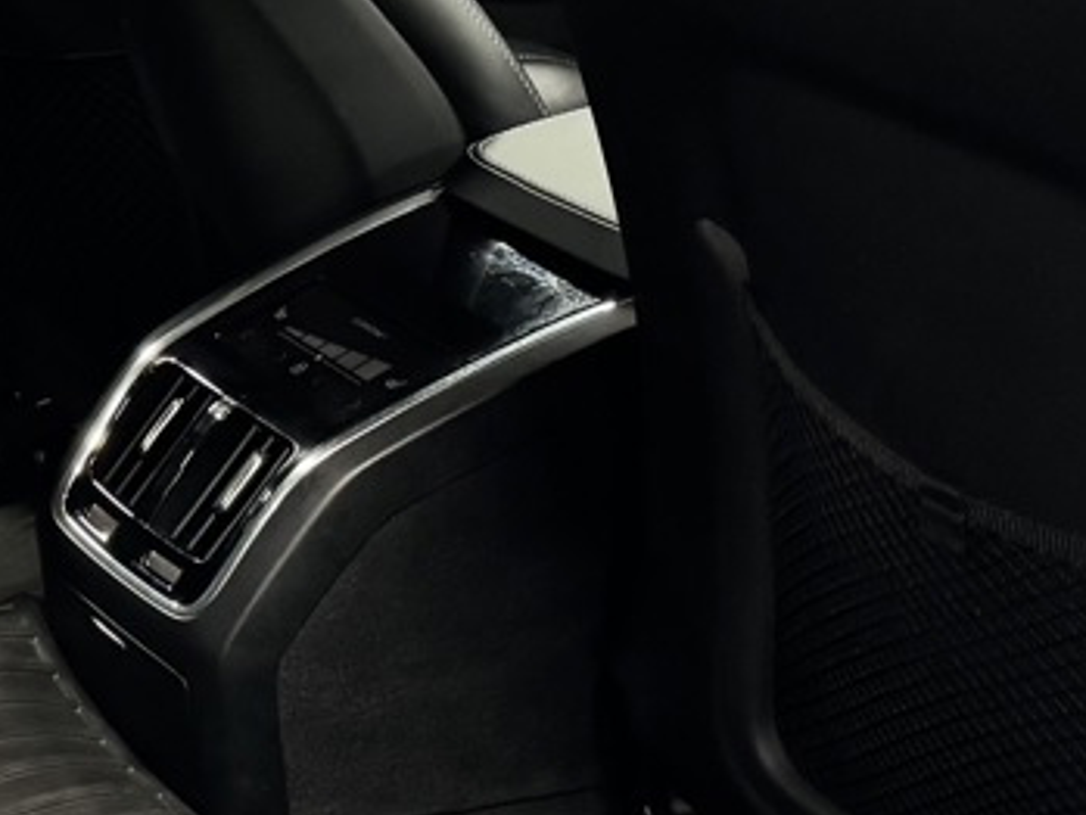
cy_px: 380
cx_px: -165
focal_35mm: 99
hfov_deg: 18.9
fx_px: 3107
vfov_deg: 14.9
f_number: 1.78
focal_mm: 6.86
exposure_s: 1/32
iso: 1000
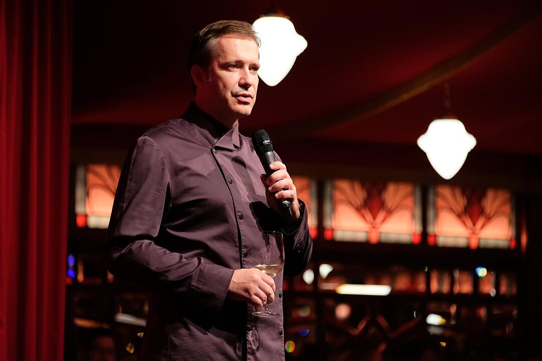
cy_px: 180
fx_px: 2394
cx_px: 271
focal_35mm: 159
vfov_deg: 8.6
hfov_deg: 12.9
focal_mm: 106
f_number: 2.8
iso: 3200
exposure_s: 1/170
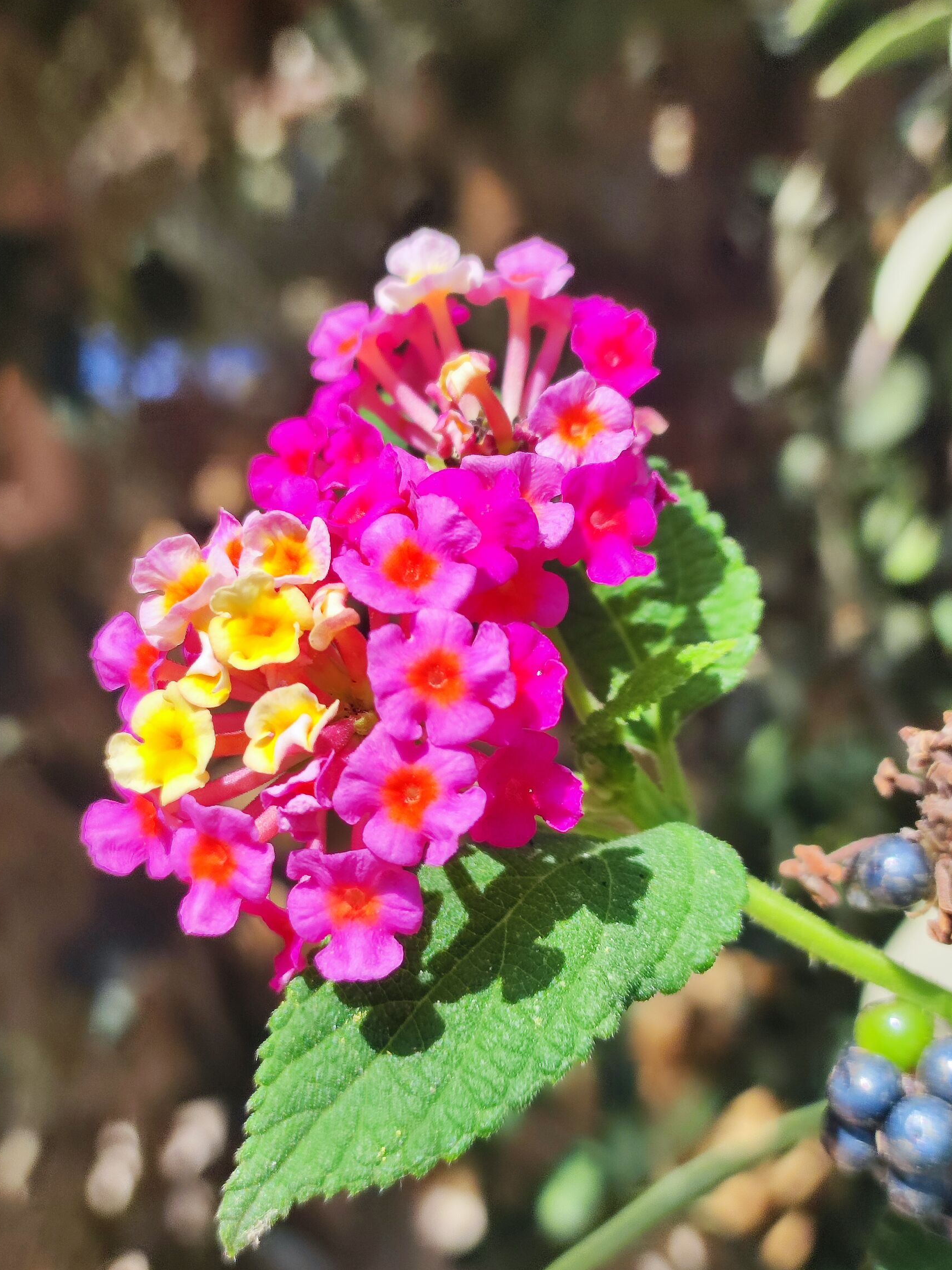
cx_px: 471
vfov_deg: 67.3
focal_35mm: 26
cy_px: 637
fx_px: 954
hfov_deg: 53.1
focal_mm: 4.7
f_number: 1.79
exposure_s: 1/699
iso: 50
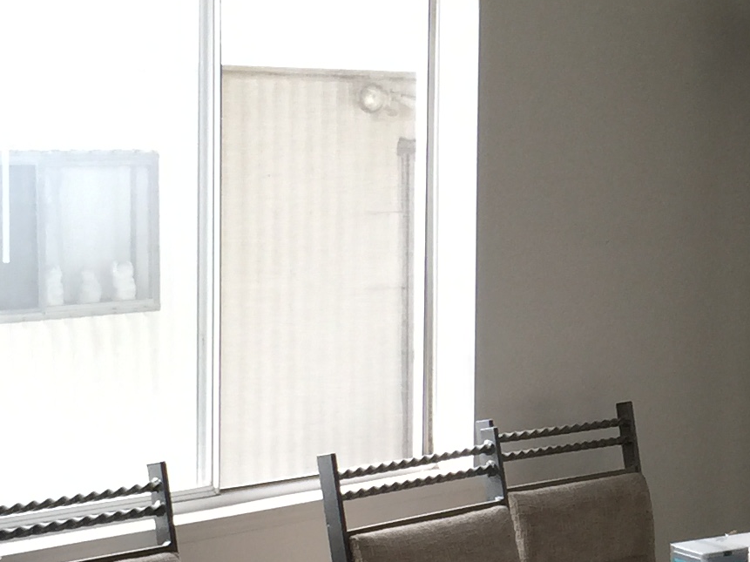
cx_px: 794
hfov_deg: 17.4
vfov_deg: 13.4
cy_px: 362
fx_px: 2382
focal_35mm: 110
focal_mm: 4.15
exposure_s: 1/60
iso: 40
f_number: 2.2
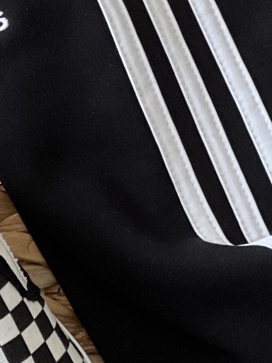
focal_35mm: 348
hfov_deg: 4.3
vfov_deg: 5.7
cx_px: 202
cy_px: 16
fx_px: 3646
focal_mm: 9
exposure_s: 1/33
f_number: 2.8
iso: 320
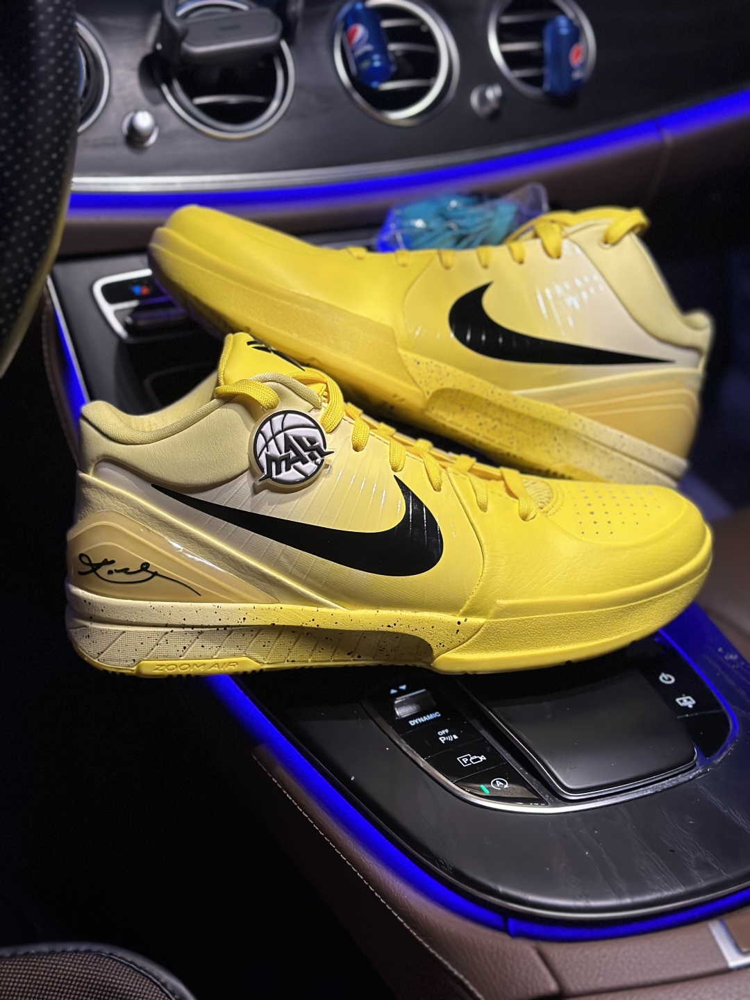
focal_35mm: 48
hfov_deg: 30.3
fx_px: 1387
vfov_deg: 39.7
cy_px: 500
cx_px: 375
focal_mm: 6.86
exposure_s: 1/42
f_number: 1.78
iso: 320
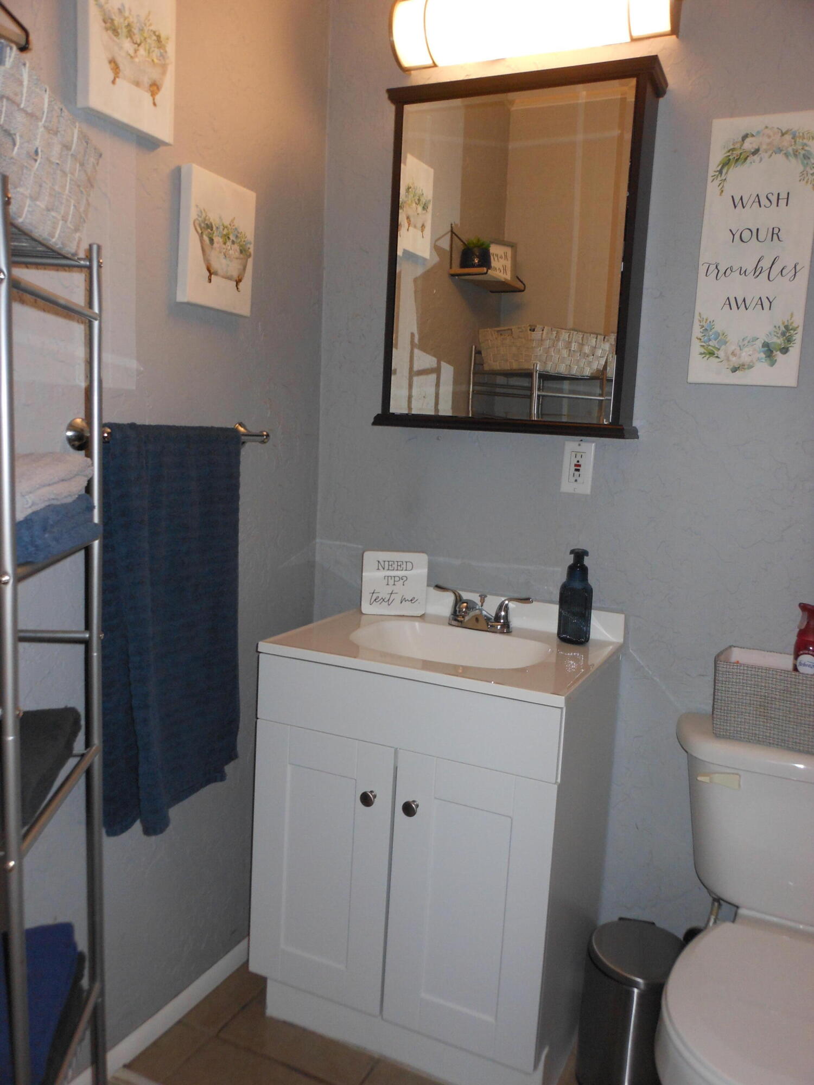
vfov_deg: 63.4
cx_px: 407
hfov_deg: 49.7
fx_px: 878
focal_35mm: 28
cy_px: 542
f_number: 3.7
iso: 200
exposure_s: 1/25
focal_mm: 5
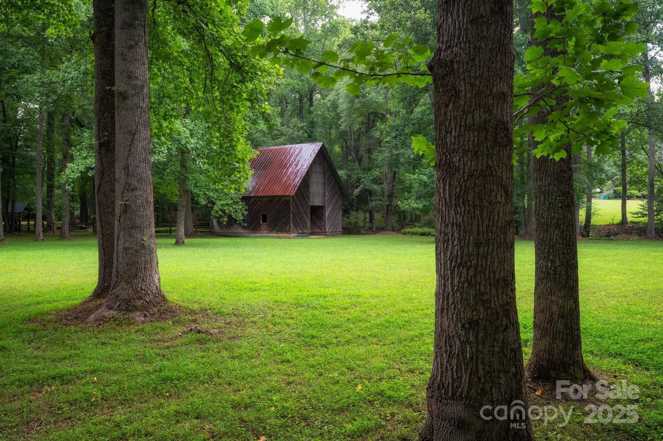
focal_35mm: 30
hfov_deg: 62.0
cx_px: 332
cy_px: 220
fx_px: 552
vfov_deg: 43.5
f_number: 8
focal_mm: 30
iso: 5000
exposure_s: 1/320
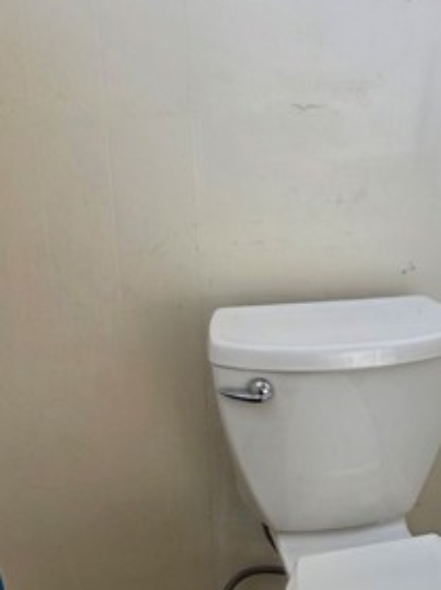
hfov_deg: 26.8
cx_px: 373
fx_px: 902
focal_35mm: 53
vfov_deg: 36.1
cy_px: 342
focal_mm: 6.3
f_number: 1.7
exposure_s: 1/180
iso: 80
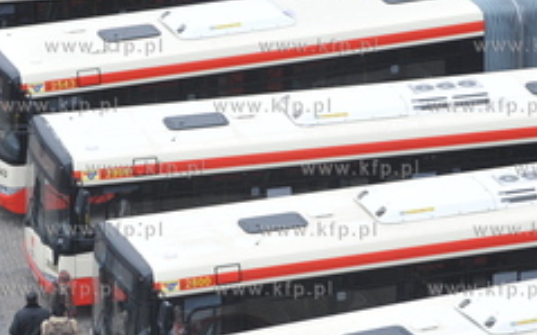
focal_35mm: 341
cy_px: 198
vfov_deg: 3.8
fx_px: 4987
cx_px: 225
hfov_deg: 6.2
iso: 640
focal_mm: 200
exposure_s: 1/250
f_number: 8
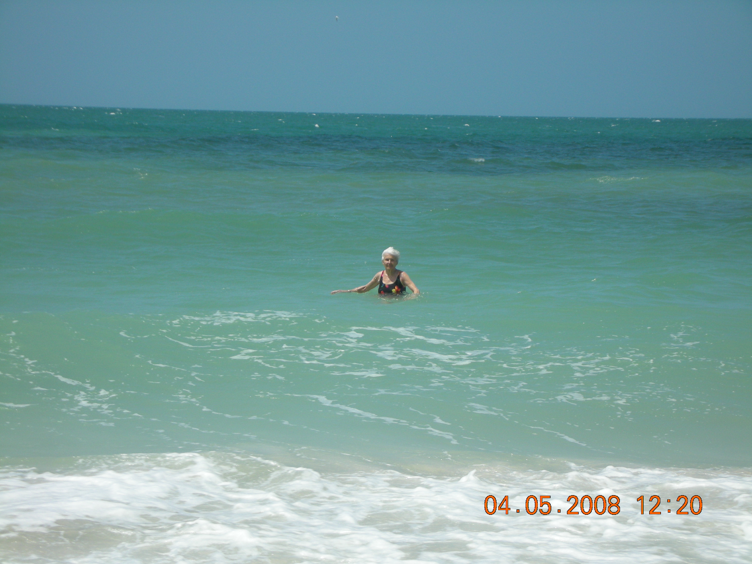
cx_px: 376
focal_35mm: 105
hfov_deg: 18.7
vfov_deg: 14.1
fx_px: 2281
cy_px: 282
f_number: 14.1
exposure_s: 1/96.5
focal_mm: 17.4
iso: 71
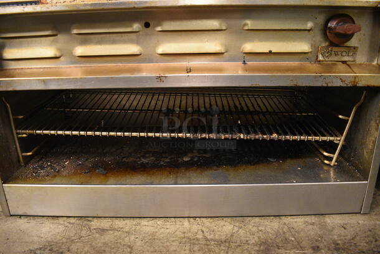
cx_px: 190
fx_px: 285
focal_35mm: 27
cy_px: 127
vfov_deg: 48.0
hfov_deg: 67.3
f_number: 3.5
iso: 3200
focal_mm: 18
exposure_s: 1/15
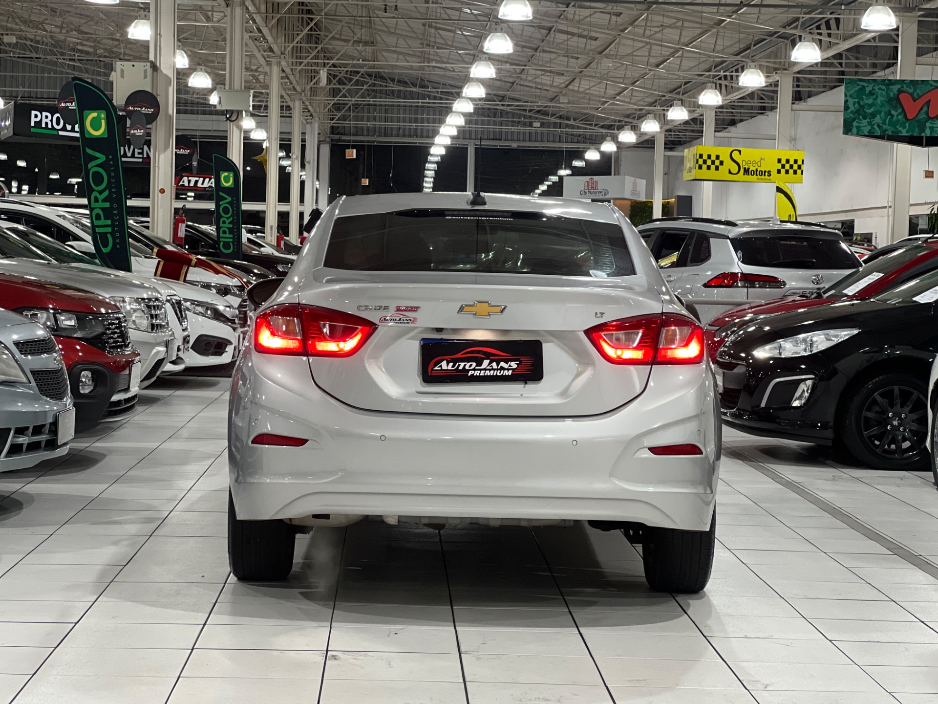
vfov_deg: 19.1
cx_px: 469
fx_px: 2086
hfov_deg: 25.3
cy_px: 352
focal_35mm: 77
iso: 320
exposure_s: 1/40
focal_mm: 9
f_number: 2.8
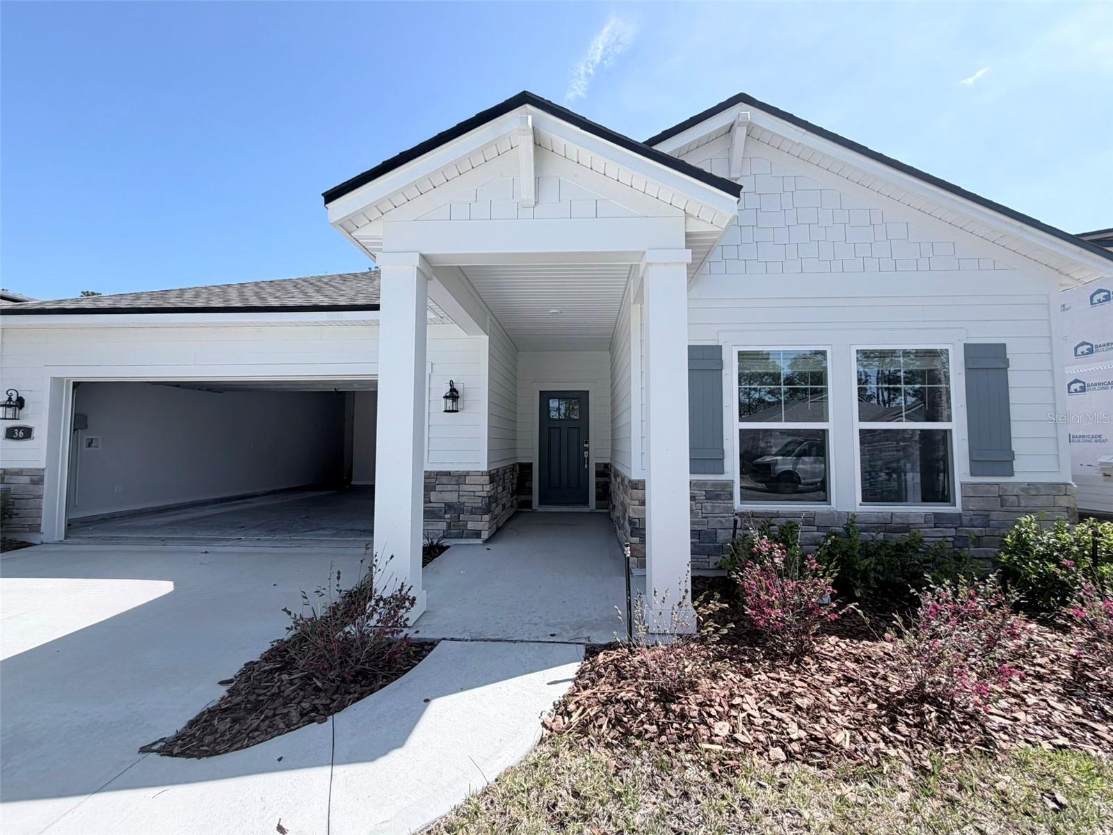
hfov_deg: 102.1
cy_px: 418
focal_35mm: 14
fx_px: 450
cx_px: 556
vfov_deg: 85.7
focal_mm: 2.22
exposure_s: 1/770
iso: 32
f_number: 2.2
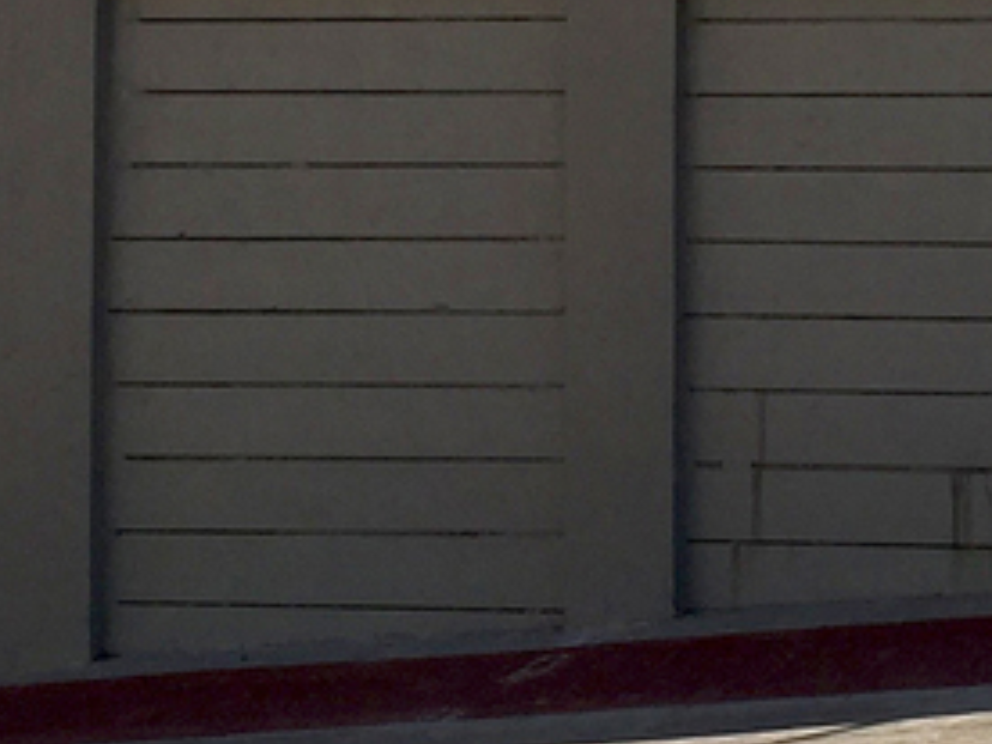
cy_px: 144
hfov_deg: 13.9
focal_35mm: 140
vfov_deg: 10.6
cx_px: 936
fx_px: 4012
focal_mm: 4.15
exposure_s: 1/2198
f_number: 2.2
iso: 32
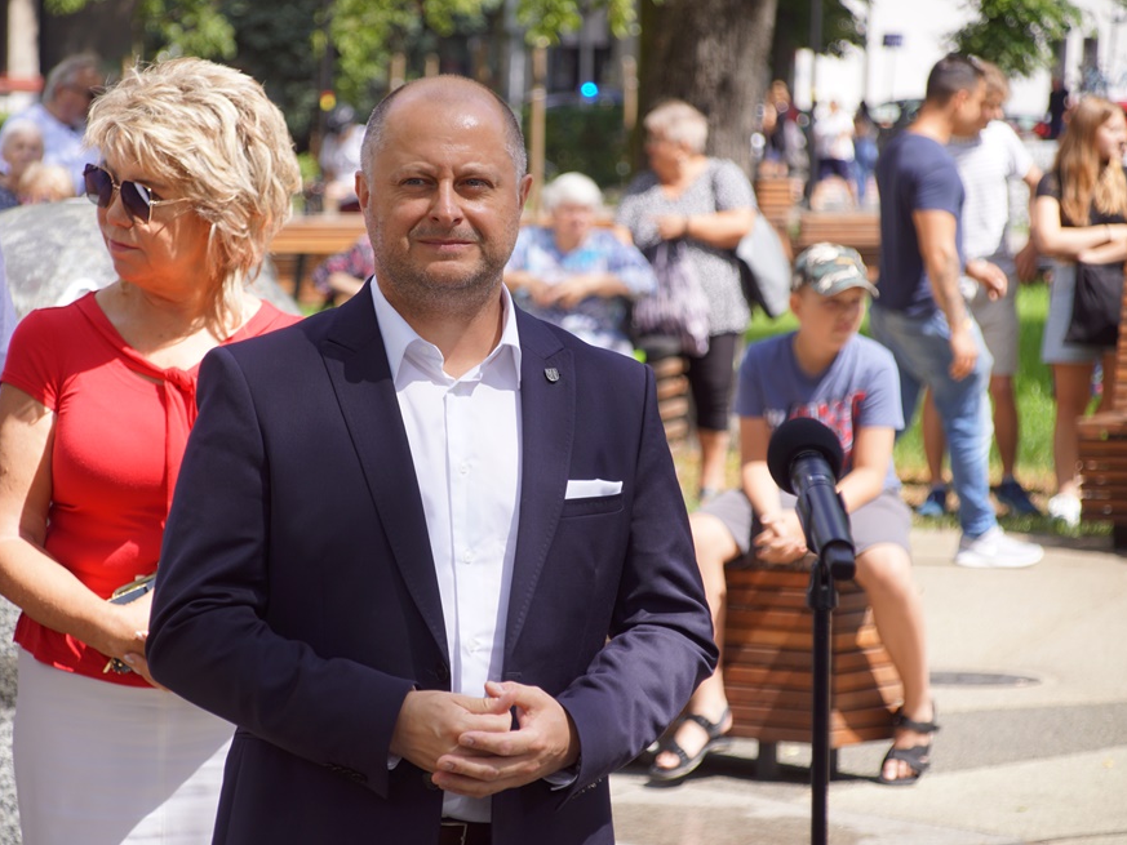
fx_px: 5651
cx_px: 488
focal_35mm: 174
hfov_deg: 11.4
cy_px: 429
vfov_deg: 8.6
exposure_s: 1/200
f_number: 5.6
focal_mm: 105
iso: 125
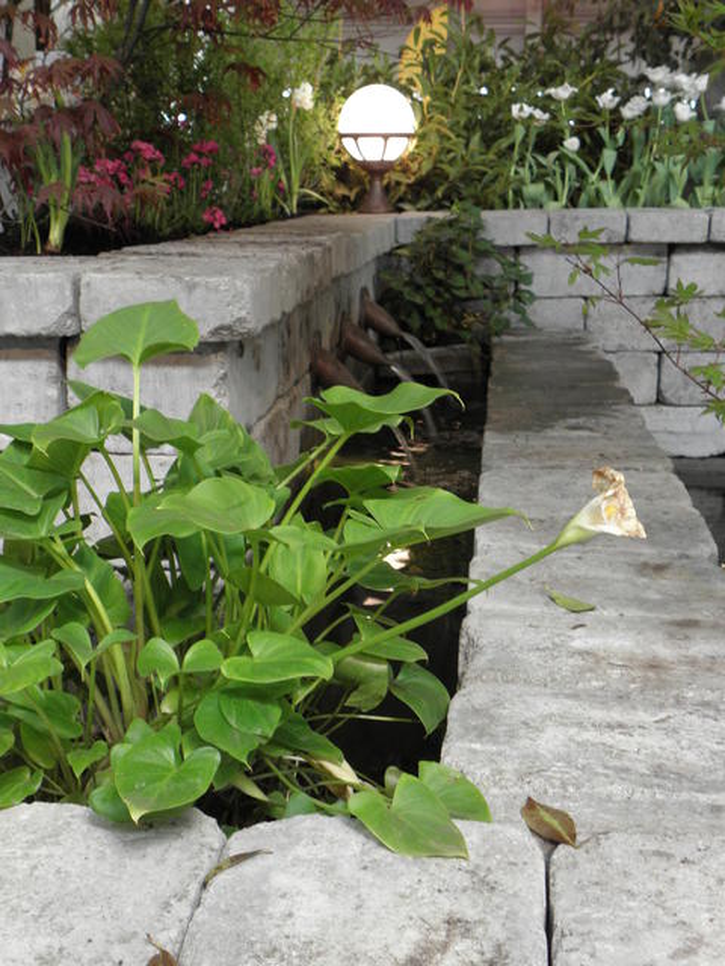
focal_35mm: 47
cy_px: 483
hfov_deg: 30.9
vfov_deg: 40.4
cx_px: 362
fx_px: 1312
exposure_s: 1/15
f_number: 3.4
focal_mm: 8.53
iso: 125
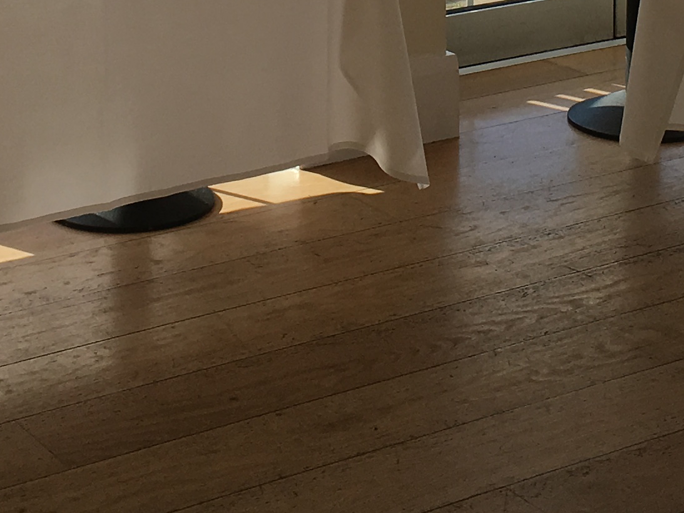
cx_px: 355
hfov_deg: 18.4
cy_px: -233
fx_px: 2115
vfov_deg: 13.1
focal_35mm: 107
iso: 25
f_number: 2.2
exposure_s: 1/962
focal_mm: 4.15
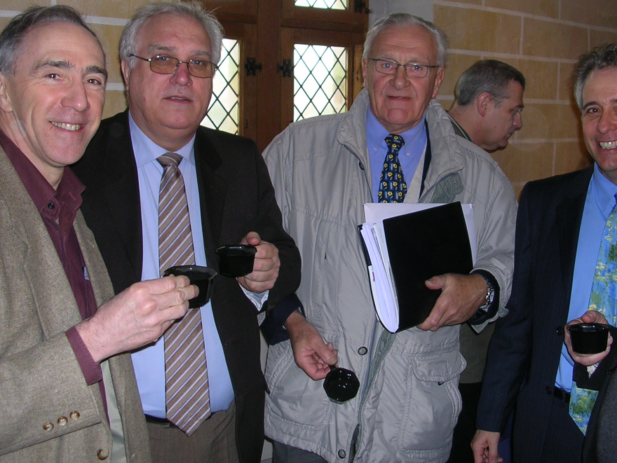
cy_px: 194
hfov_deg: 38.7
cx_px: 377
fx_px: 873
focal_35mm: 49
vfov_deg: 29.6
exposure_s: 1/60.1
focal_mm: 5.8
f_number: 2.8
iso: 54
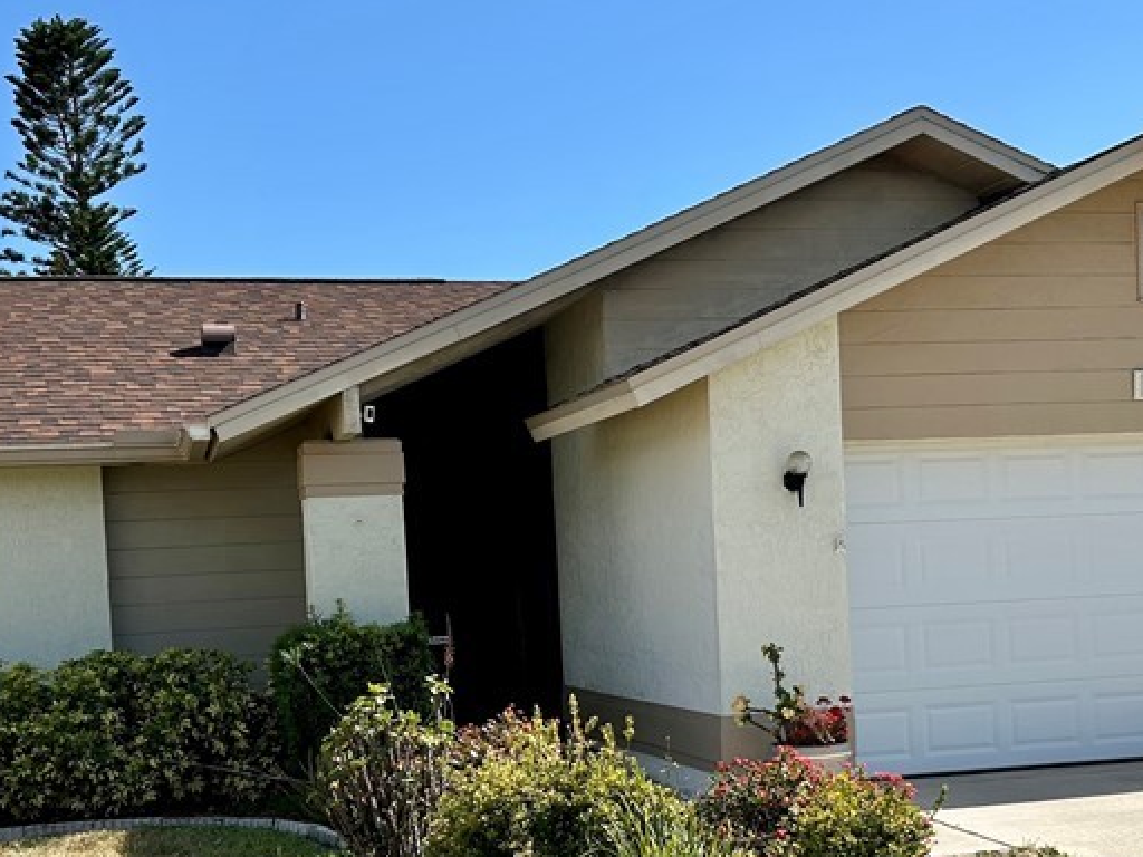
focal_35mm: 52
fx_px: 1717
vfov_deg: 27.8
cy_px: 598
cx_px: 618
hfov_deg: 36.8
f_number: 1.5
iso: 50
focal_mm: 5.7
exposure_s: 1/3968
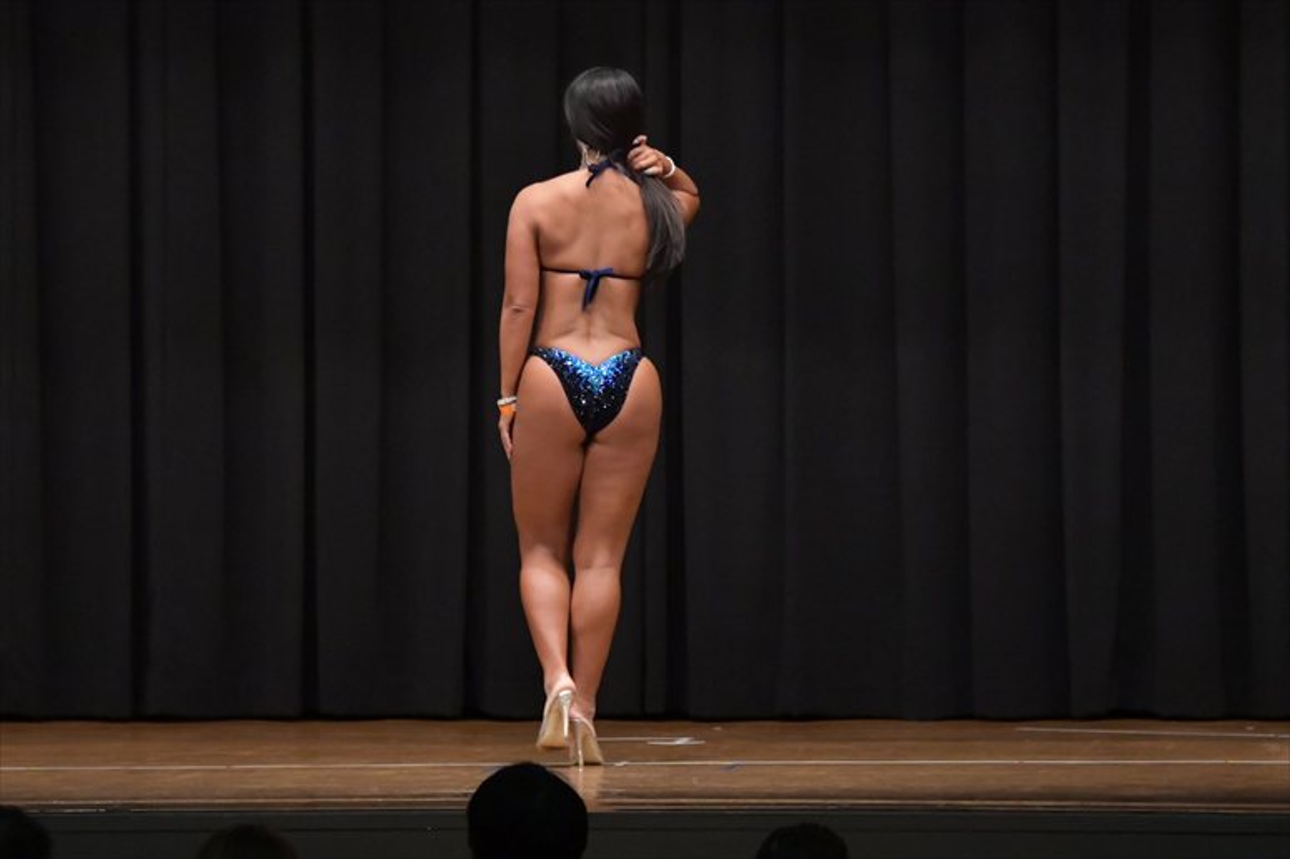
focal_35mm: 202
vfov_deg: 6.8
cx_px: 645
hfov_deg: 10.2
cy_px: 430
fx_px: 7235
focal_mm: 135
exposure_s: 1/400
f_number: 5.6
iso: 6400
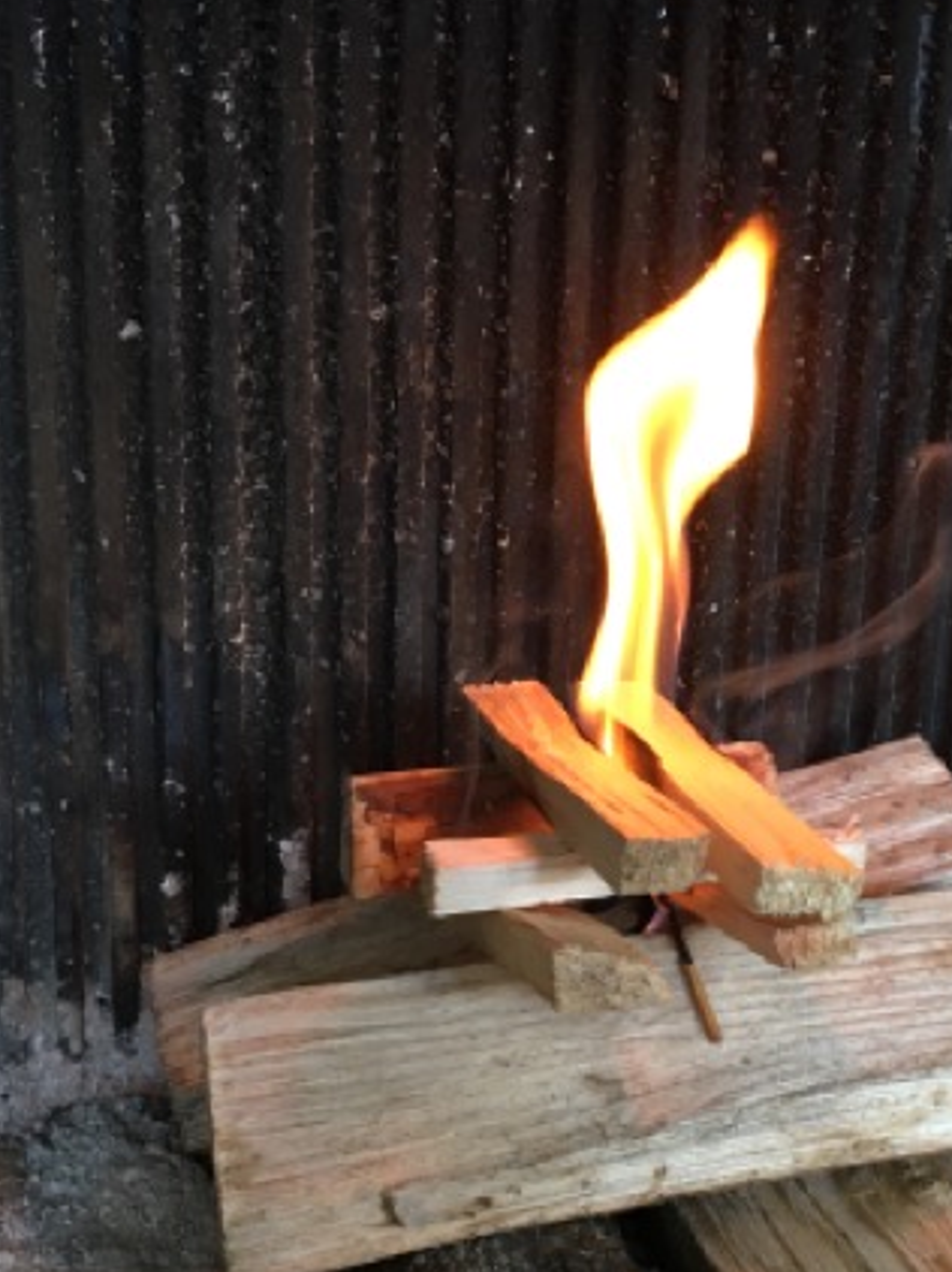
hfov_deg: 32.5
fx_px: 1615
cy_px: 868
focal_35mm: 44
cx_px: 651
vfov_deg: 42.3
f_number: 2.2
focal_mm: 4.15
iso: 160
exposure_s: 1/33
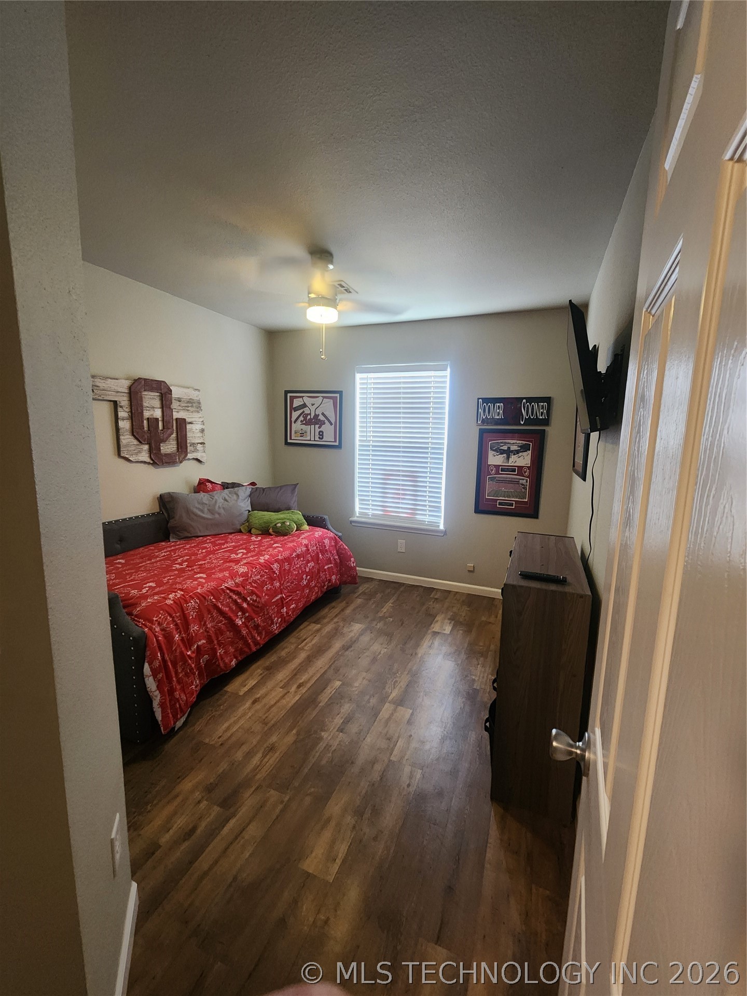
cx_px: 374
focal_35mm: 13
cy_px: 498
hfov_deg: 89.9
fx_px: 374
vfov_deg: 106.2
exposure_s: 1/30
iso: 320
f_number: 2.2
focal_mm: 2.2
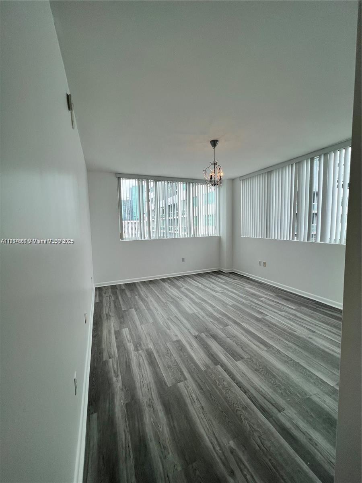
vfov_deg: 106.2
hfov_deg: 89.9
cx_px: 181
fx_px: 181
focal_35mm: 13
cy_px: 242
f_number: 1.8
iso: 32
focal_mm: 1.57
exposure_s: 1/122
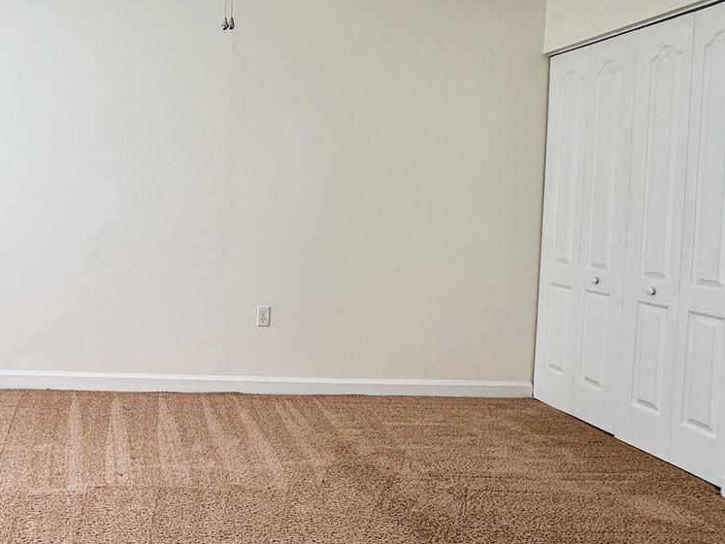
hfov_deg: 55.7
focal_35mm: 30
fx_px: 628
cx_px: 145
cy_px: 214
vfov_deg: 46.5
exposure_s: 1/120
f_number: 2.2
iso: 50
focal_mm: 2.22
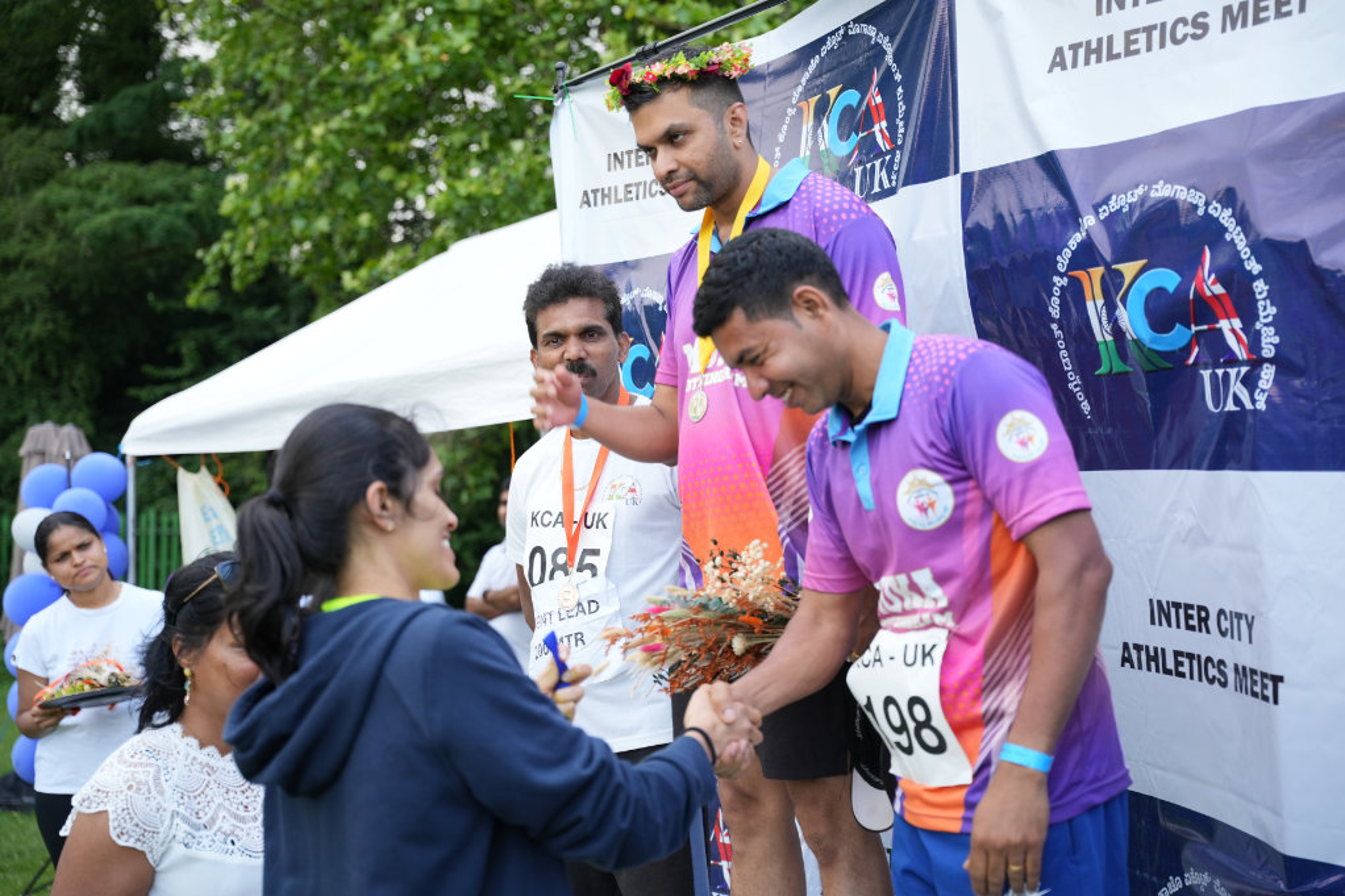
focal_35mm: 48
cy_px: 448
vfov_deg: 28.2
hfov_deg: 41.3
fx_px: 1785
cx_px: 672
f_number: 2.8
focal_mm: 47.8
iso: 250
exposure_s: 1/250
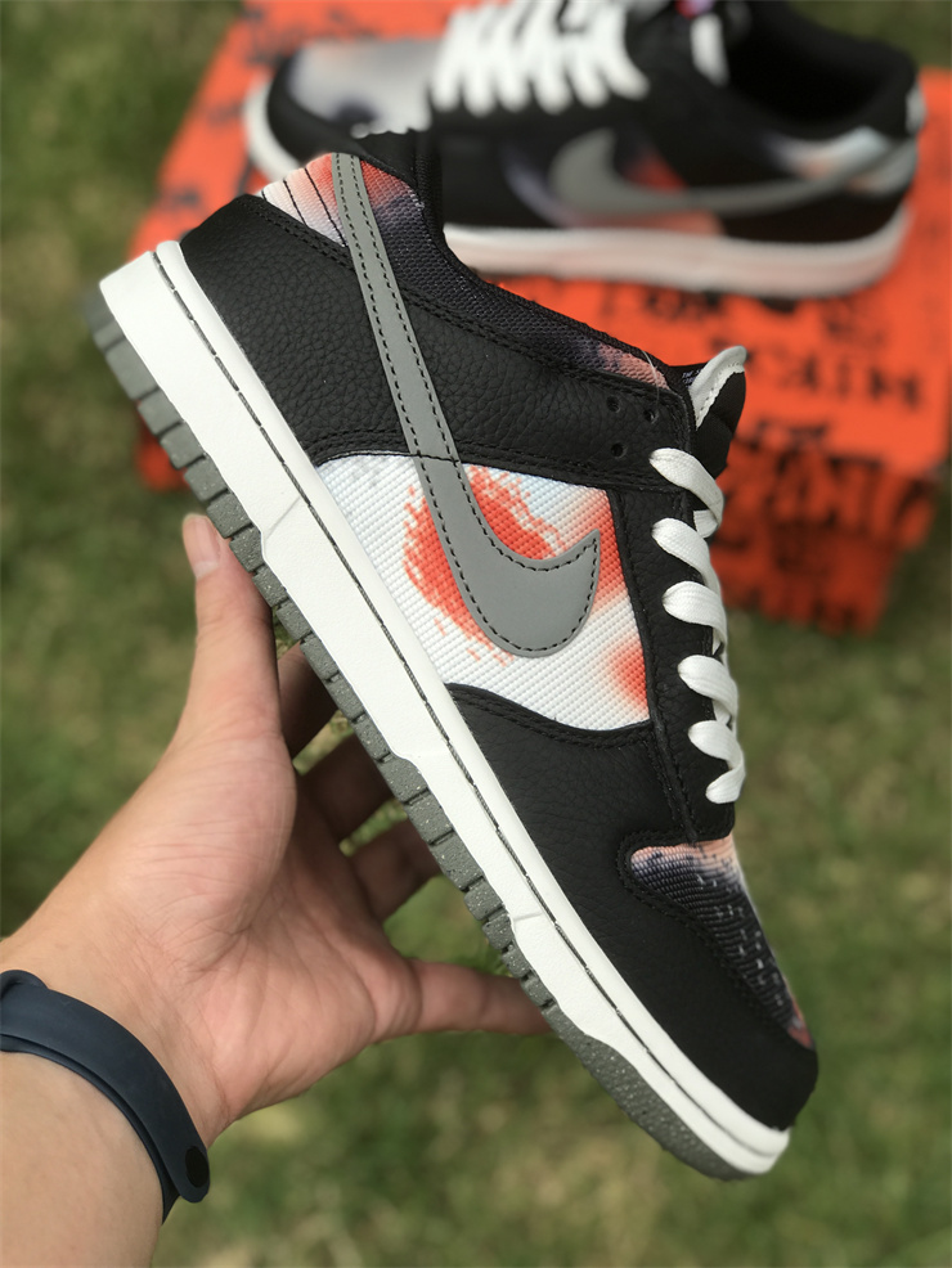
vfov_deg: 33.8
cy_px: 634
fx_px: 2089
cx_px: 476
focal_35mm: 57
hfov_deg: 25.7
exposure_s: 1/303
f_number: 2.8
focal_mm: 6.6
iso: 20
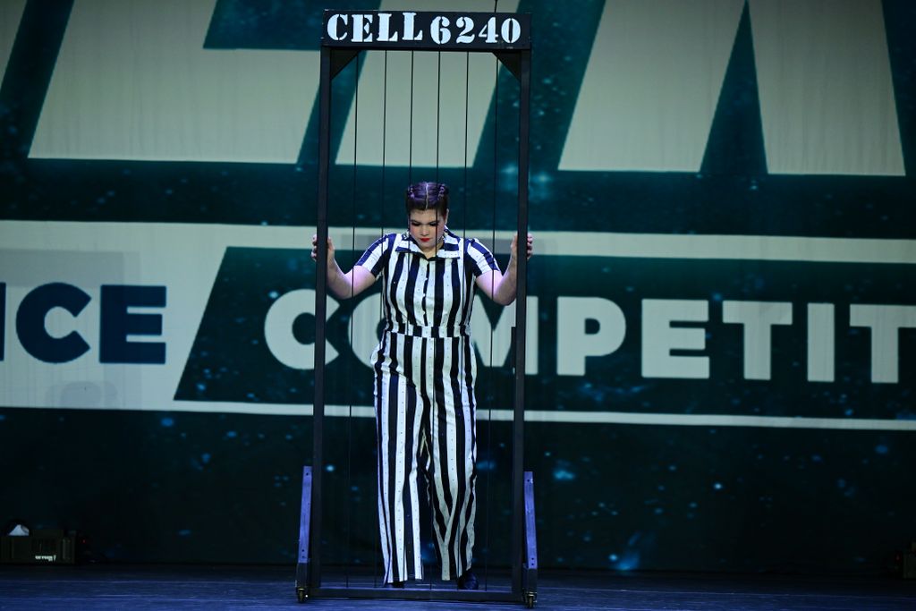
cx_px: 458
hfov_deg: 14.2
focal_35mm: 145
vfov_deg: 9.5
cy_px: 306
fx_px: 3690
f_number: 3.2
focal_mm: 145
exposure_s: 1/1000
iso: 3200
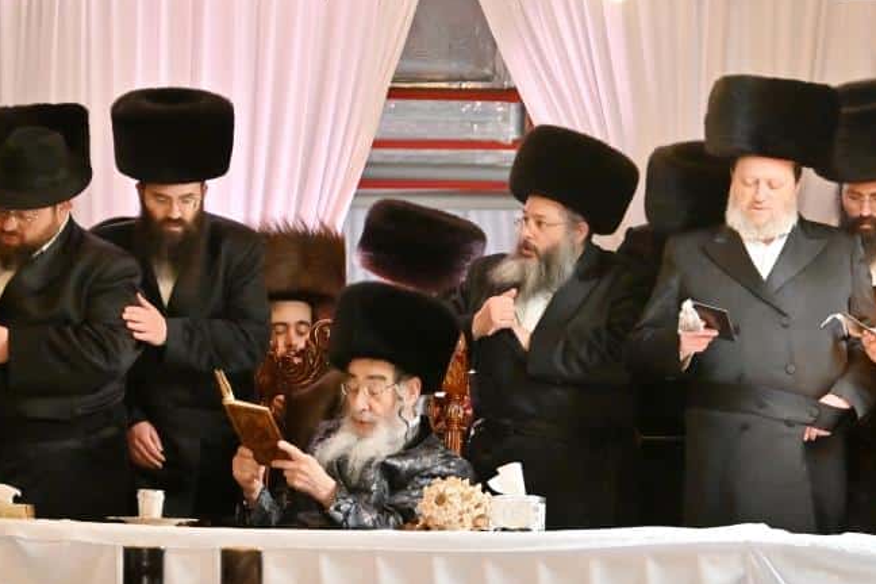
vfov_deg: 5.0
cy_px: 456
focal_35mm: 275
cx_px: 373
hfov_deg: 7.5
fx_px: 6691
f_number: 2.8
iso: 1250
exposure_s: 1/160
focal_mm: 116
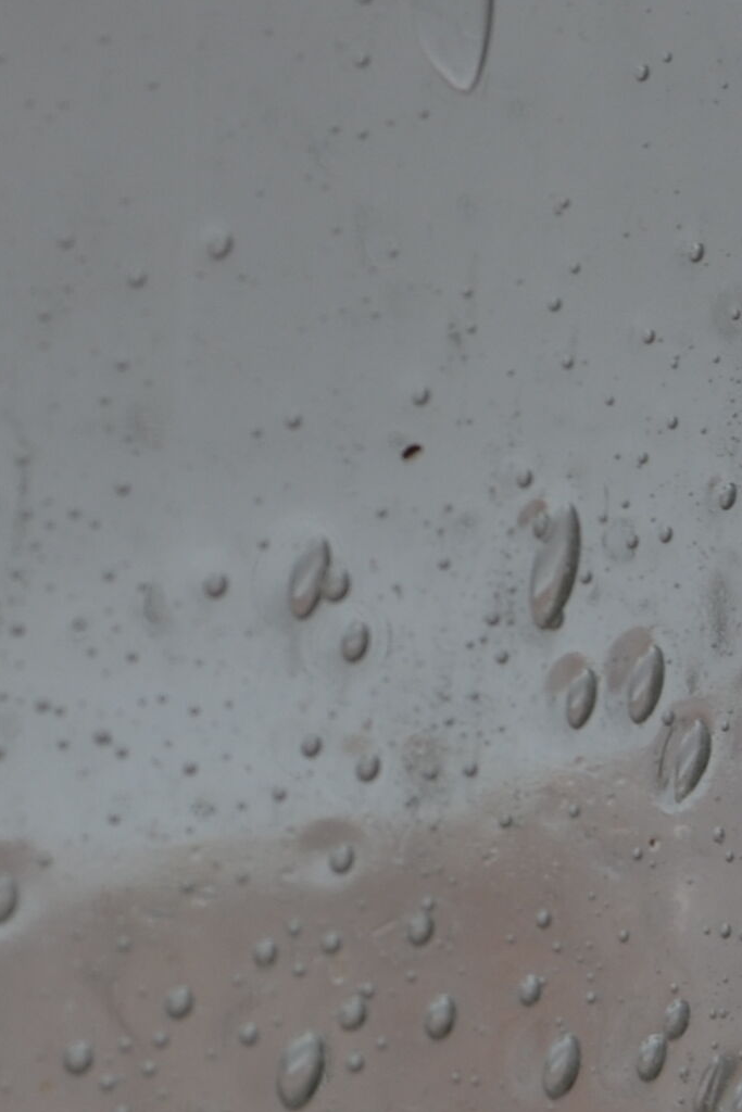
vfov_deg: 8.7
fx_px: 7301
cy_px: 309
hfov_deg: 5.8
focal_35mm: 236
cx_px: -369
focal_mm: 35
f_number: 5.6
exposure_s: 1/125
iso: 100
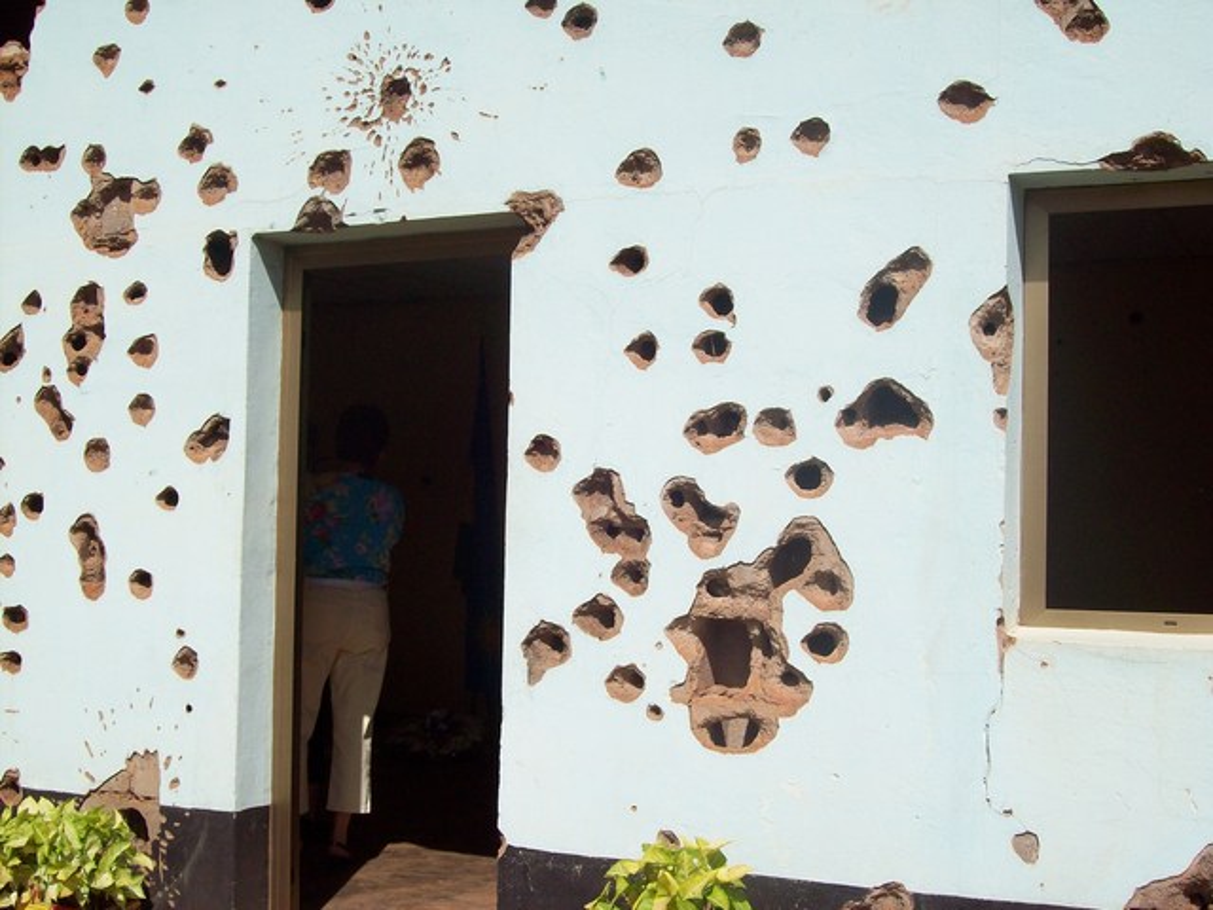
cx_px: 606
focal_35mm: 45
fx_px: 1577
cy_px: 455
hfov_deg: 42.1
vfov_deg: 32.2
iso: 80
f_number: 5.4
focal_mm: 7.6
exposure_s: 1/820
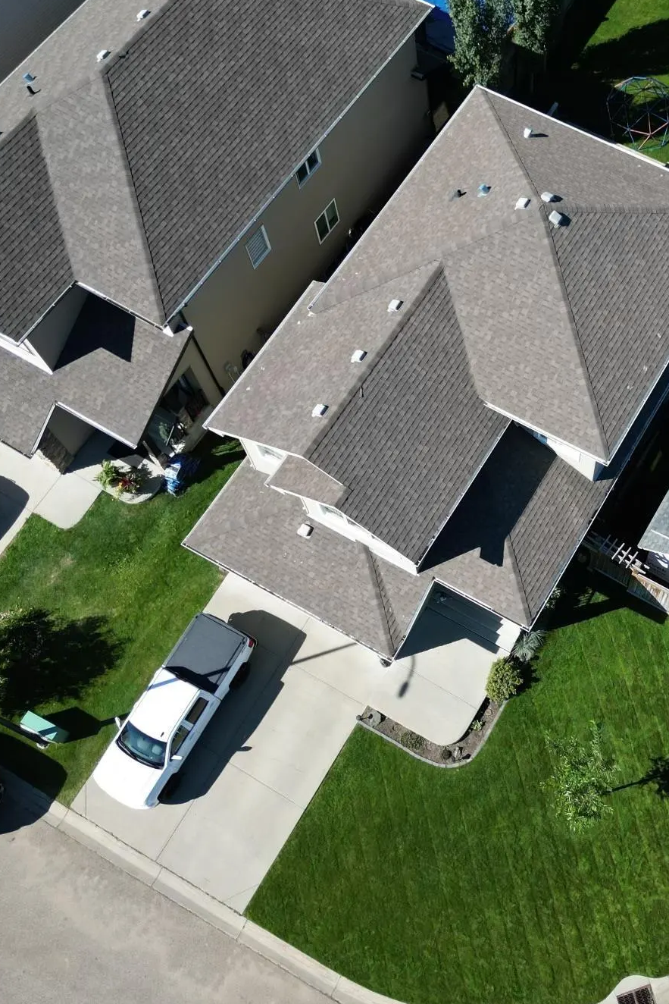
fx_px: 1059
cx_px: 525
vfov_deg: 50.7
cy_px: 498
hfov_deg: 34.1
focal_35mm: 38
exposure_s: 1/2000
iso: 110
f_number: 1.7
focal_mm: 6.72
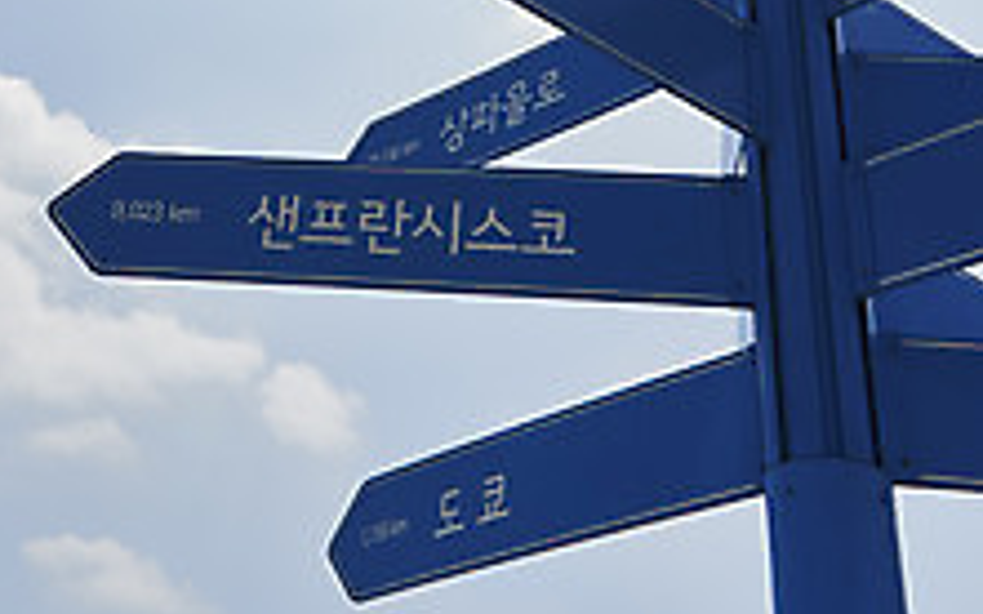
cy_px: -231
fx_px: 1580
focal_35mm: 59
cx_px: 394
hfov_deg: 34.4
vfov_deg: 19.8
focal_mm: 32
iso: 100
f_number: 8
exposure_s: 1/800
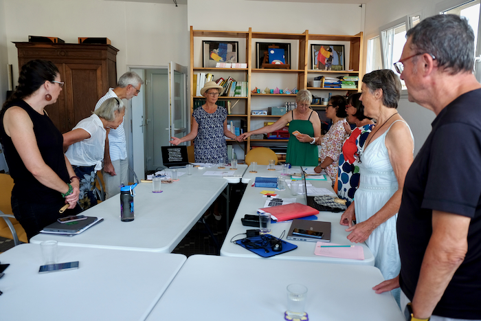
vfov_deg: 47.9
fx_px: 361
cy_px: 160
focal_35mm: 27
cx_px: 240
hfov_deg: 67.4
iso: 200
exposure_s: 1/85
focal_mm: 18
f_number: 2.8
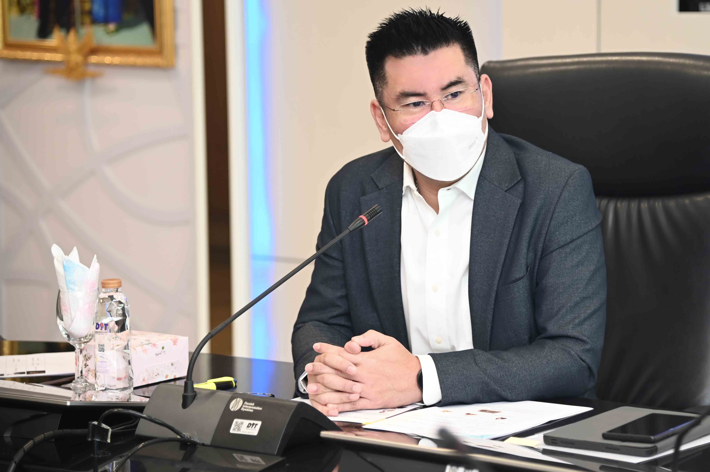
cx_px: 419
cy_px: 185
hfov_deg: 16.8
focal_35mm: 122
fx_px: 2404
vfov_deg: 11.2
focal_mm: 100
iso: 1600
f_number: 4
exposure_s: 1/200
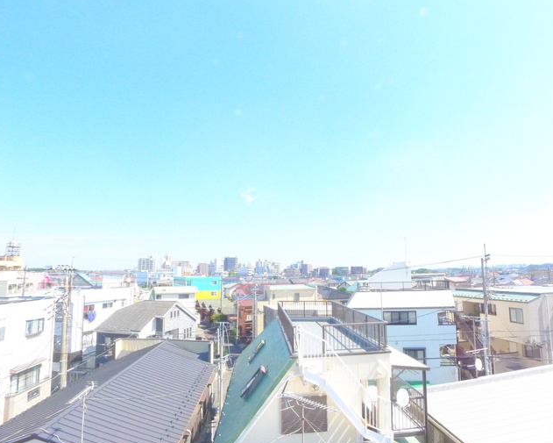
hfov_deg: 65.9
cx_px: 297
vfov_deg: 54.9
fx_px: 426
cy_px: 222
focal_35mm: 26
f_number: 7.1
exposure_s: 1/1000
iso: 800
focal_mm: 5.1
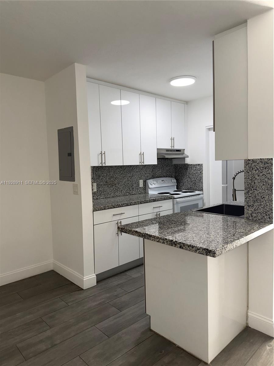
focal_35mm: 24
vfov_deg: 71.6
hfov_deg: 56.8
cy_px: 183
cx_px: 137
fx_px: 253
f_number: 1.78
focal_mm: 6.86
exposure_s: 1/121
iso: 125
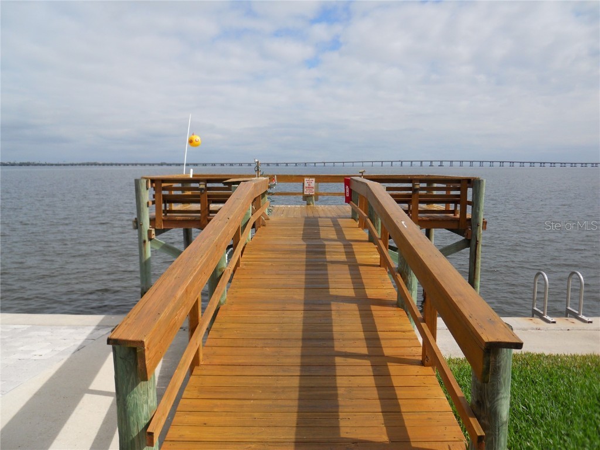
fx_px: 485
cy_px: 225
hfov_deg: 63.4
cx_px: 300
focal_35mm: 28
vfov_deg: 49.7
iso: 80
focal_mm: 5
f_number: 5.4
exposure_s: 1/500
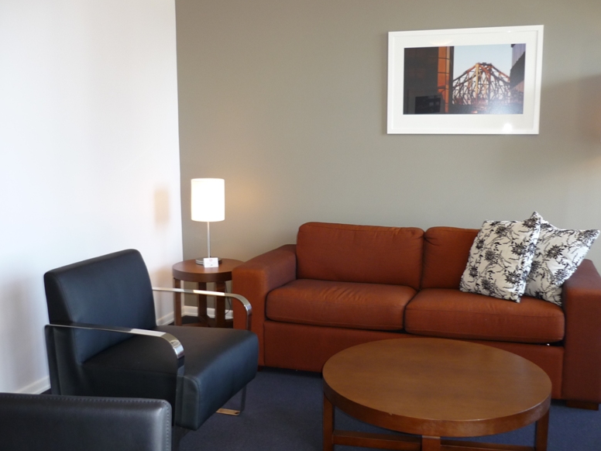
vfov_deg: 41.8
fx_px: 590
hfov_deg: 54.0
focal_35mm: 34
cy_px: 224
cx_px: 303
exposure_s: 1/30
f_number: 2.8
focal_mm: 5.5
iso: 125
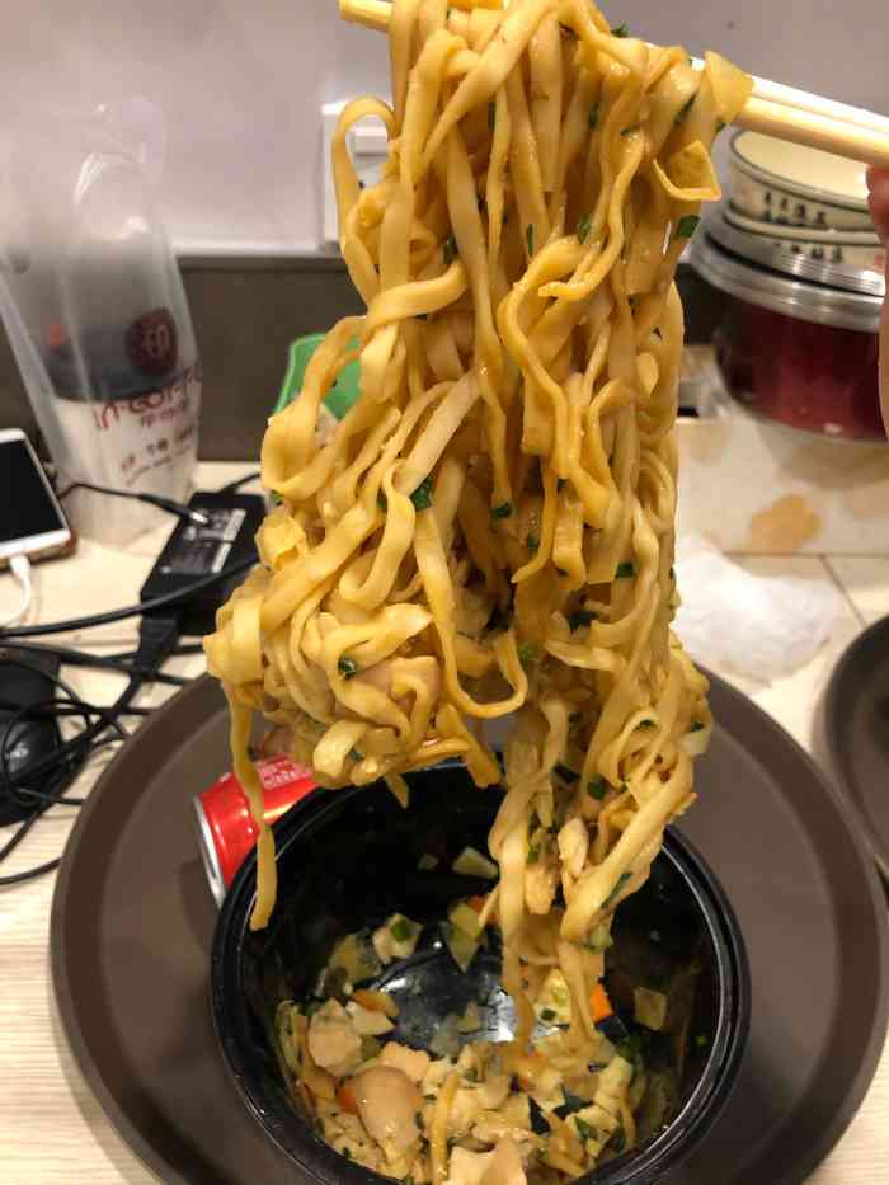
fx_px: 959
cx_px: 444
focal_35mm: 28
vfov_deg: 63.4
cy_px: 592
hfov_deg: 49.8
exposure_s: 1/17
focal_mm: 4
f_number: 1.8
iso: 40
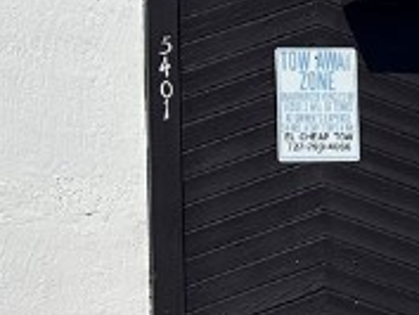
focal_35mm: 139
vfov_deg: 10.7
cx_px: 95
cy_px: 234
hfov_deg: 14.1
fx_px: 1684
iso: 80
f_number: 1.78
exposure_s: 1/13699
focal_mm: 6.86
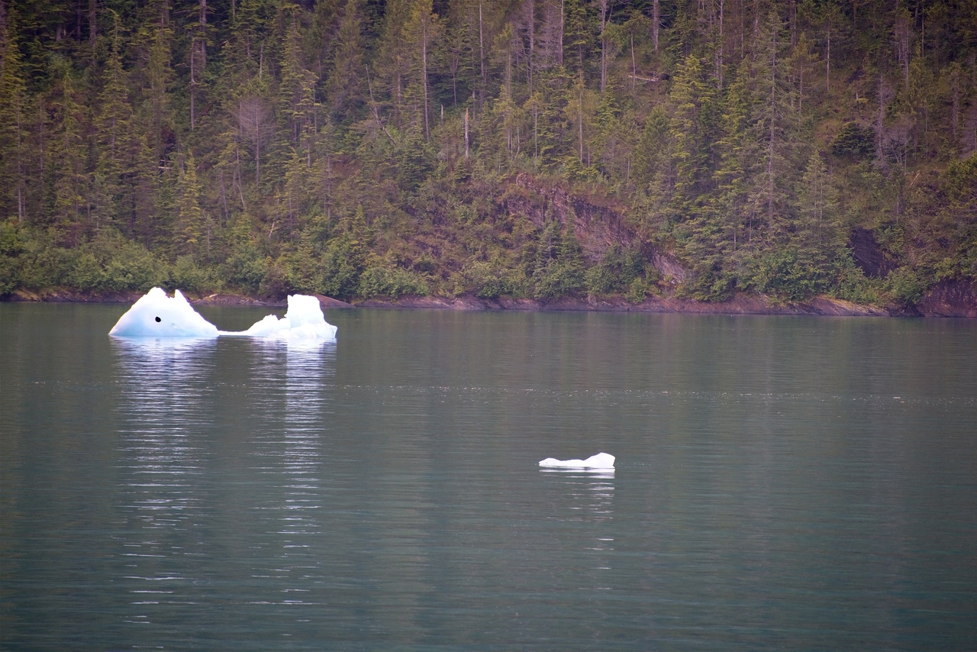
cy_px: 326
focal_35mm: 300
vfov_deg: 4.6
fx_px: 8143
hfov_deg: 6.9
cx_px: 488
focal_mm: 300
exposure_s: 1/640
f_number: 5.6
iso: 900
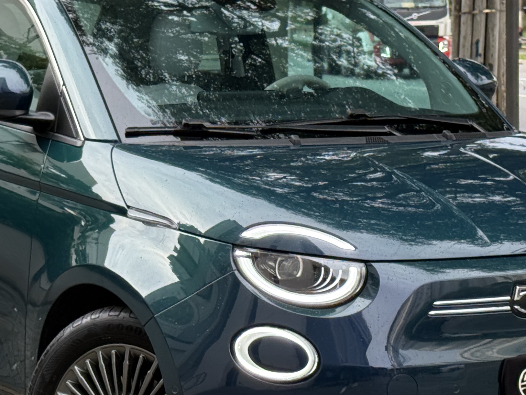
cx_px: 213
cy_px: 162
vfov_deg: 12.4
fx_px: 1809
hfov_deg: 16.5
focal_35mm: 119
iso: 100
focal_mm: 6.76
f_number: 1.78
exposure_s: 1/384
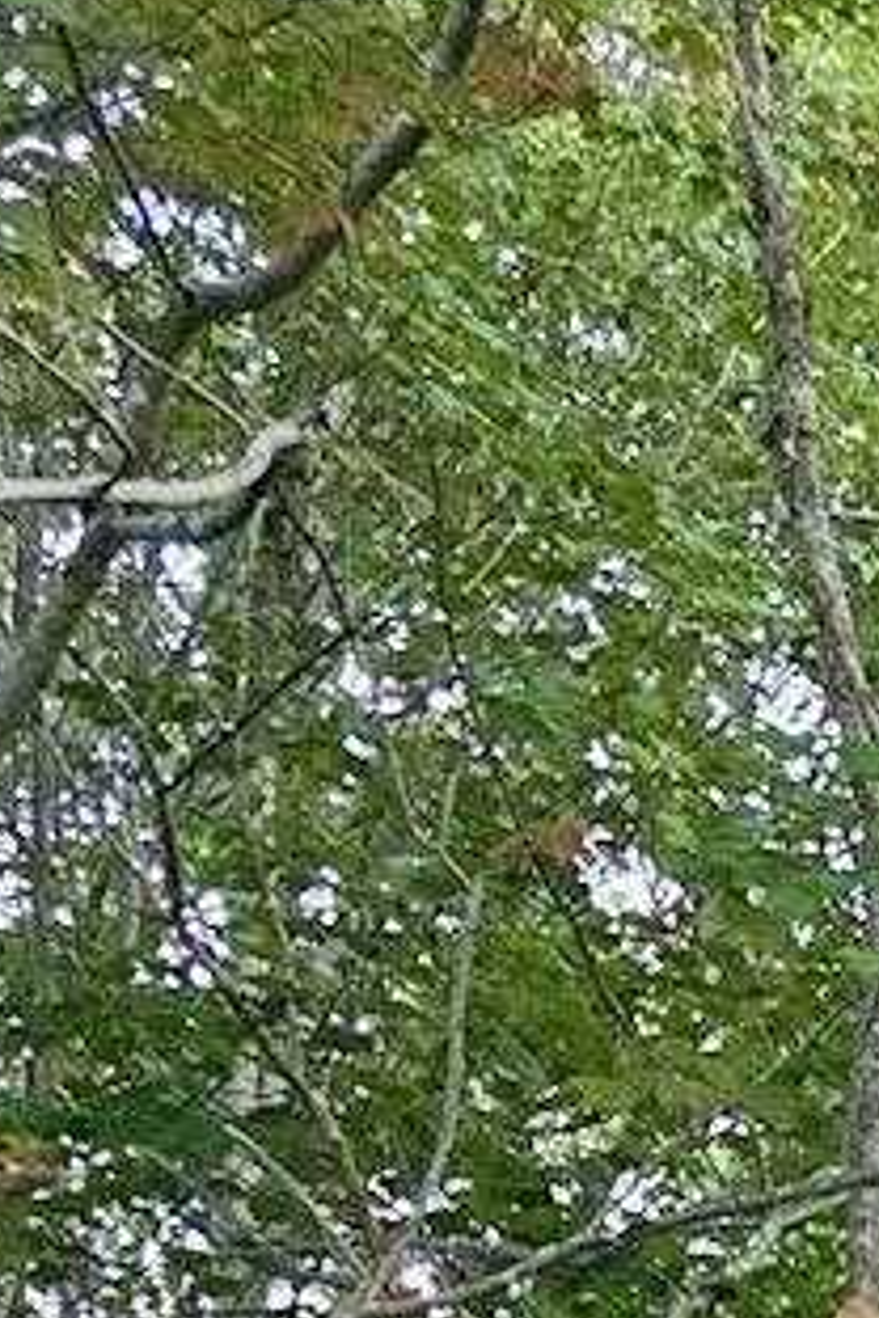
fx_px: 5750
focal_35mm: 157
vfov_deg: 11.9
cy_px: 2505
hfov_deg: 6.9
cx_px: 3381
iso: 250
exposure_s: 1/180
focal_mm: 6.3
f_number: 1.7
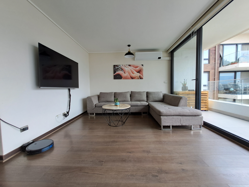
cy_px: 94
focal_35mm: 13
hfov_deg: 106.2
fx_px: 94
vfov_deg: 89.9
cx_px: 124
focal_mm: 1.42
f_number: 2.2
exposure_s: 1/115
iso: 40
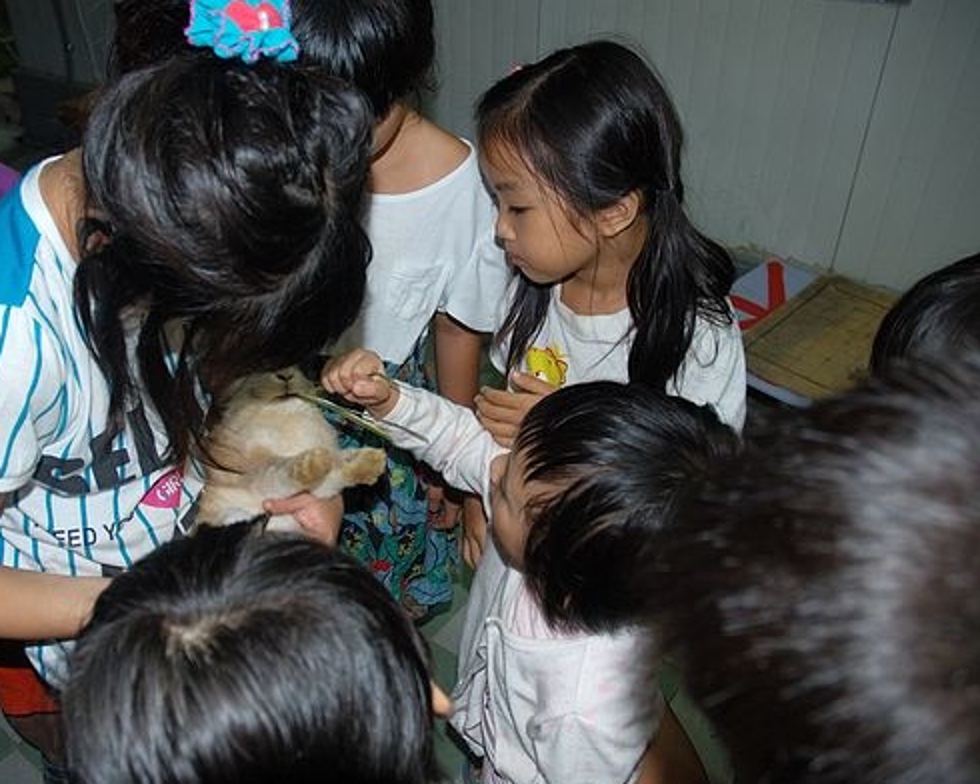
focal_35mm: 31
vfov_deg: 47.1
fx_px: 899
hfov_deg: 56.8
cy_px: 394
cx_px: 398
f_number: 3.5
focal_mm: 18
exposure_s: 1/60
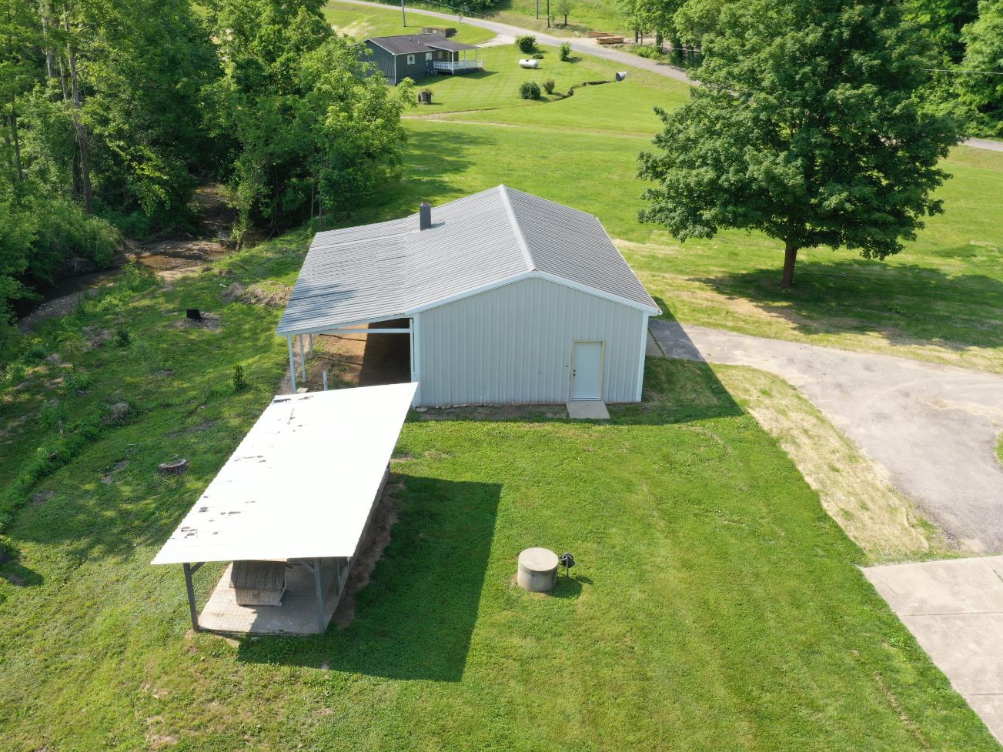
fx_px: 898
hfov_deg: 58.4
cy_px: 377
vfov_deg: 45.4
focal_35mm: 31
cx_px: 499
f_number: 8
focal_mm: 10.26
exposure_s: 1/100
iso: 100
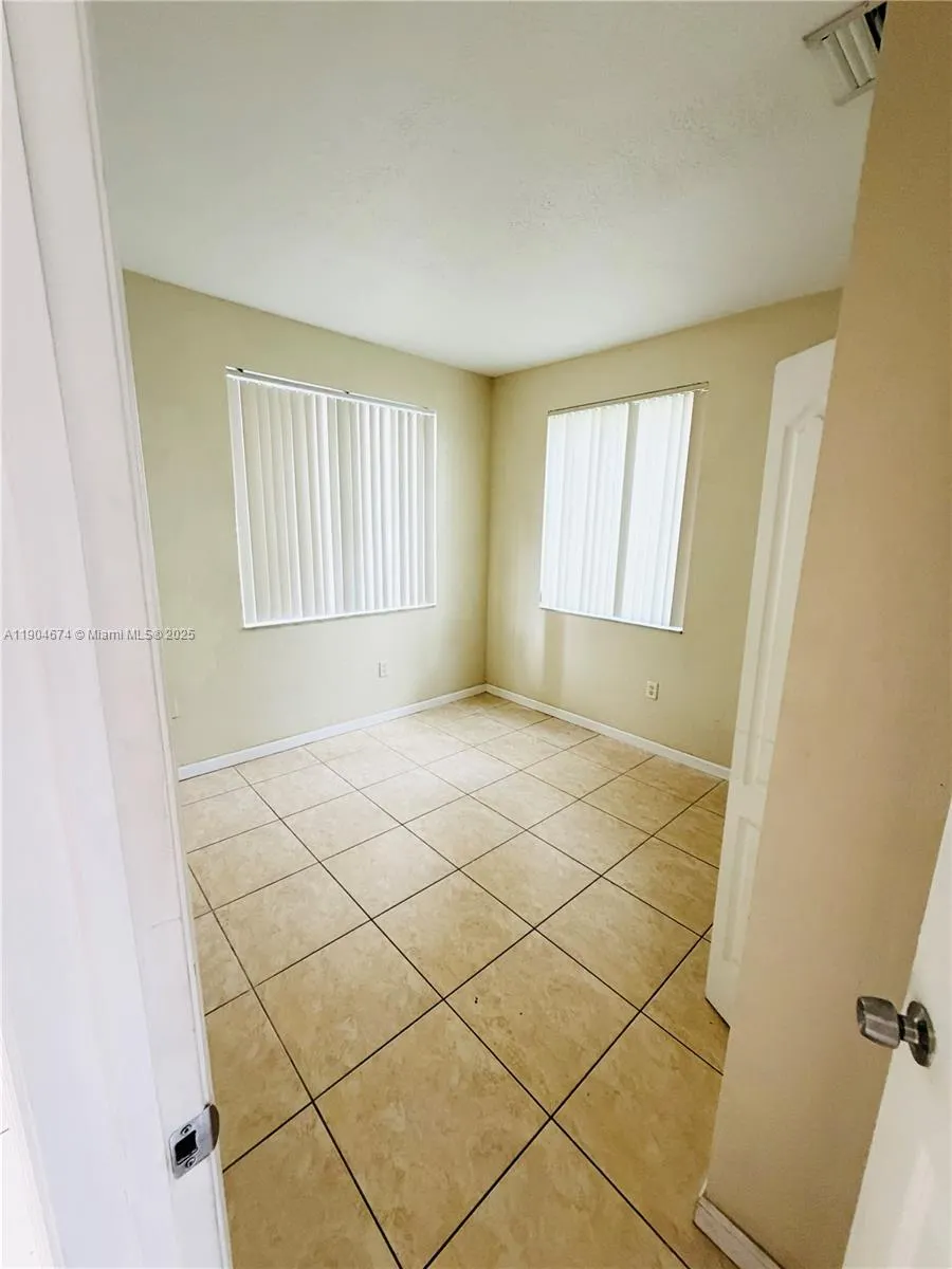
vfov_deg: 102.1
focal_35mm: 14
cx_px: 476
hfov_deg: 85.7
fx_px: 513
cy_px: 634
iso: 320
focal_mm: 2.22
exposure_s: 1/93
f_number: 2.2
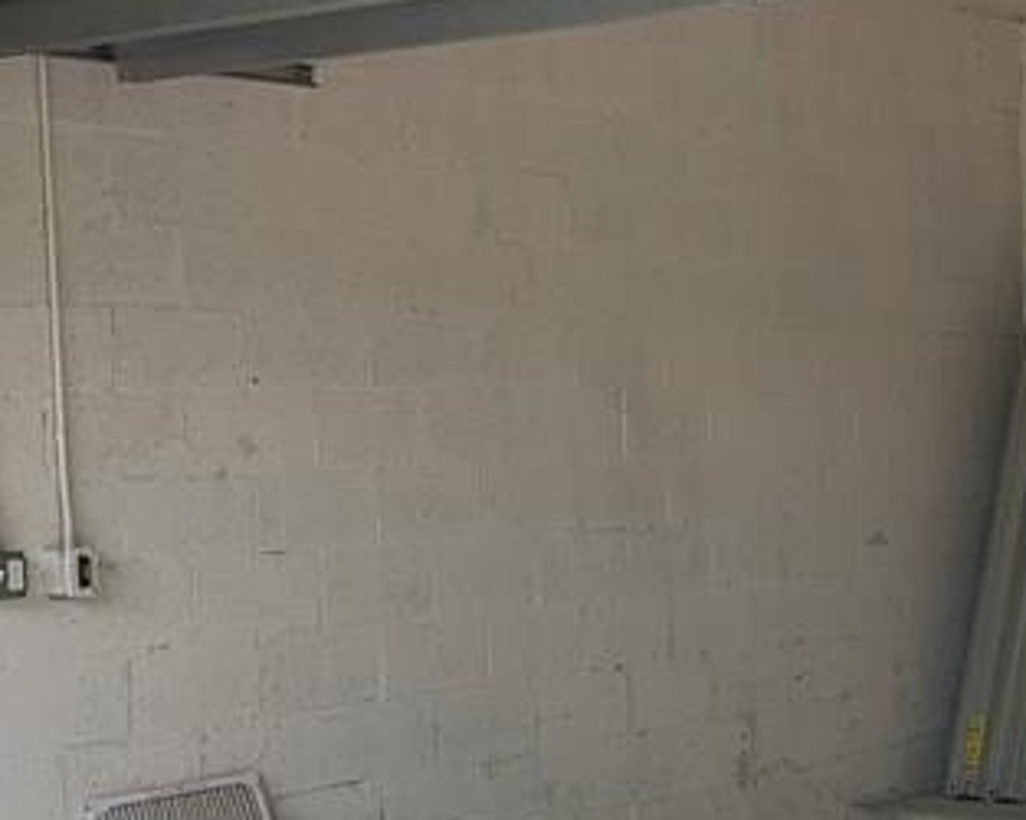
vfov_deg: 18.4
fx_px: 2519
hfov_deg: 22.5
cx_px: 915
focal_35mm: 83
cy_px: 623
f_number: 1.8
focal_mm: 4.25
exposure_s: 1/122
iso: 32
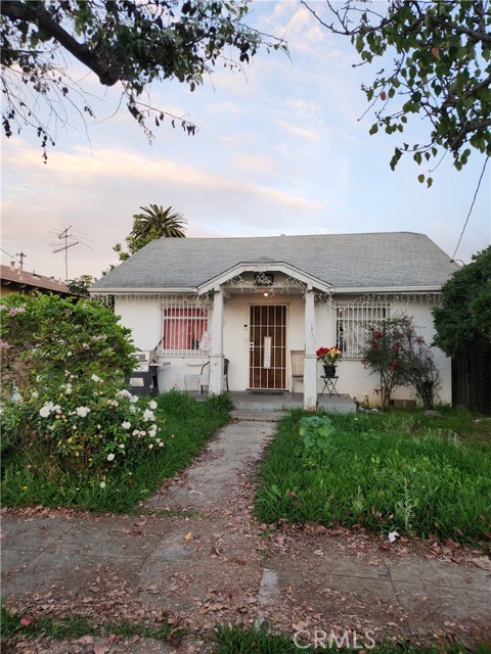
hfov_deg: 58.9
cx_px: 246
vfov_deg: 73.9
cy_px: 327
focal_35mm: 23
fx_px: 435
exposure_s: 1/180
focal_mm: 5.4
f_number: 1.8
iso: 64
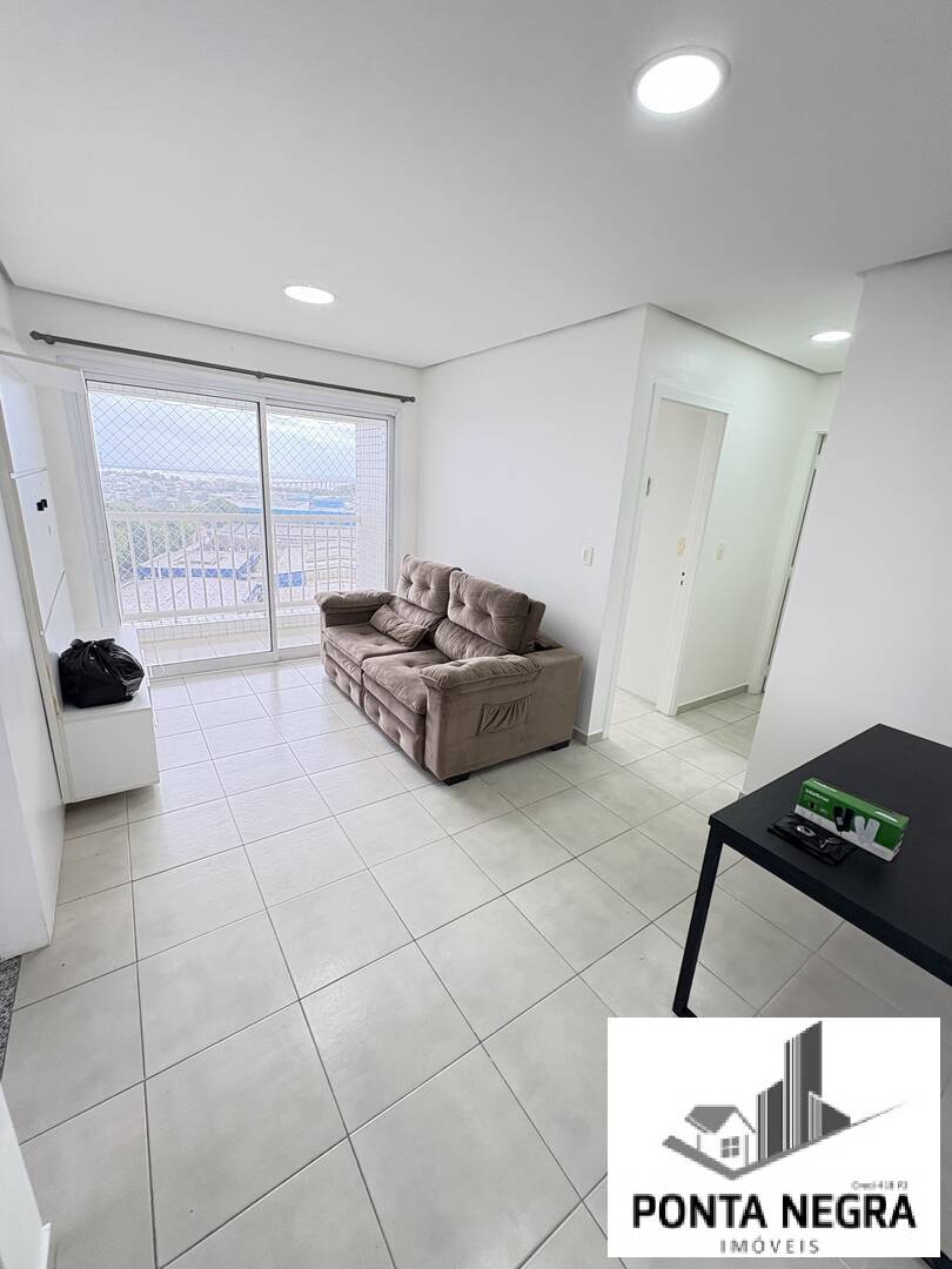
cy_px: 634
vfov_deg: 102.1
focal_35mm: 14
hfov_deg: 85.7
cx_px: 476
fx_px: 513
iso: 200
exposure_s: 1/99
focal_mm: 2.22
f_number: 2.2
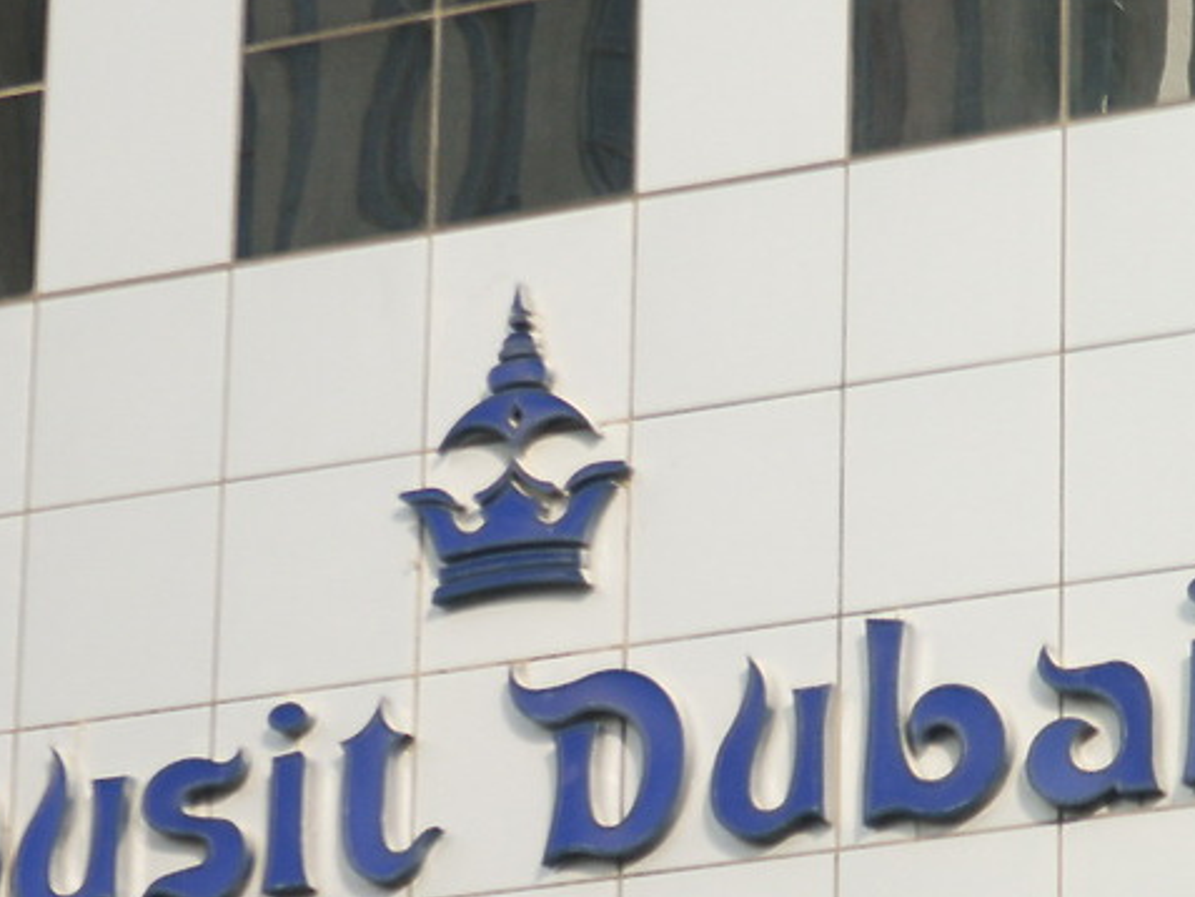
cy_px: 680
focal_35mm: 219
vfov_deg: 6.8
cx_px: 576
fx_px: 7562
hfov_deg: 9.0
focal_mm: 23.61
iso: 64
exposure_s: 1/350
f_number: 3.6
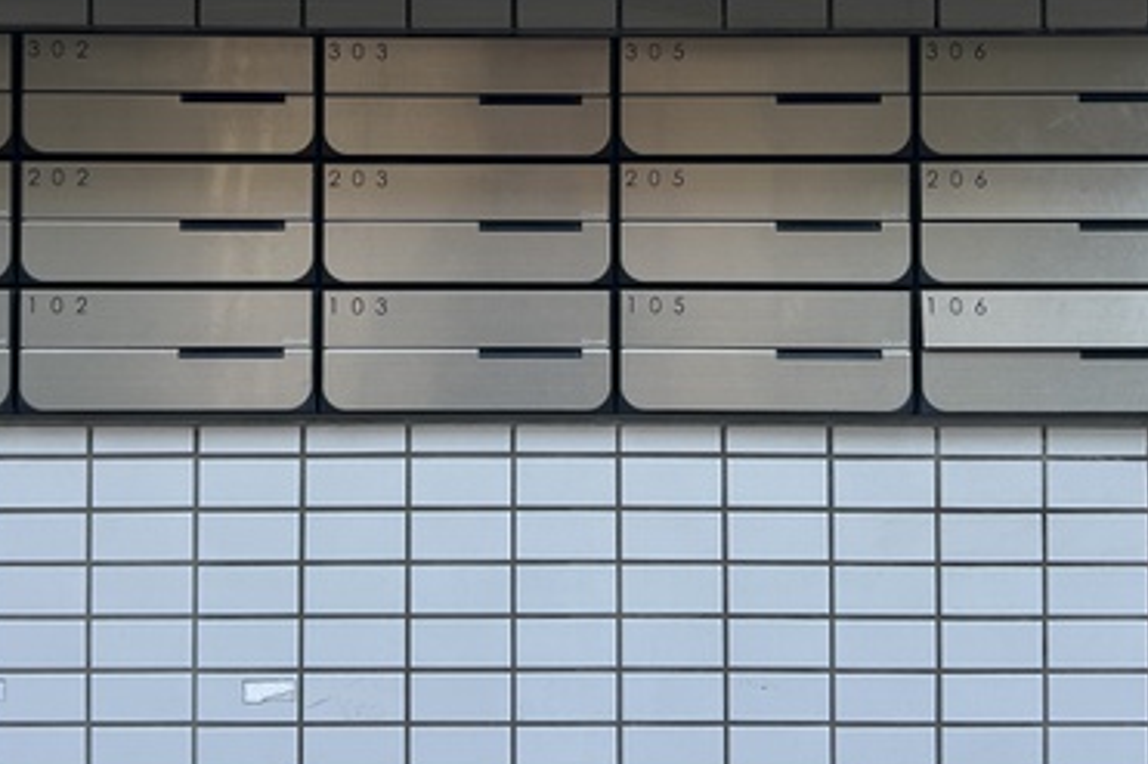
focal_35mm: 51
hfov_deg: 38.9
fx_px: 1626
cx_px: 520
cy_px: 156
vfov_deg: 26.0
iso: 50
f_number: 1.5
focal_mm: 5.7
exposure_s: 1/367
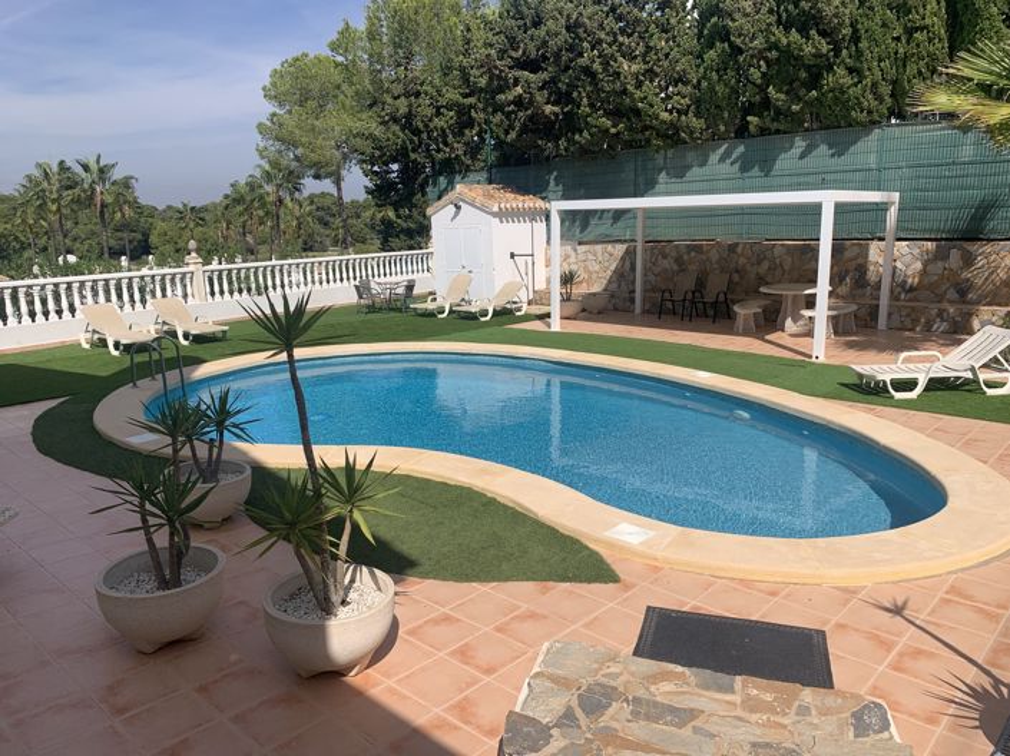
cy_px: 378
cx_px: 505
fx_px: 758
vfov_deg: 53.0
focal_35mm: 26
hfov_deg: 67.3
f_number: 1.8
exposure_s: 1/4274
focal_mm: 4.25
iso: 25
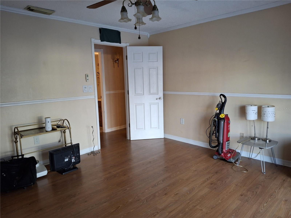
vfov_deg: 54.9
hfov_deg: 69.4
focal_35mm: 25
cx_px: 146
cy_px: 109
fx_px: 210
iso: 320
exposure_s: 1/50
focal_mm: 4.69
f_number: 1.8
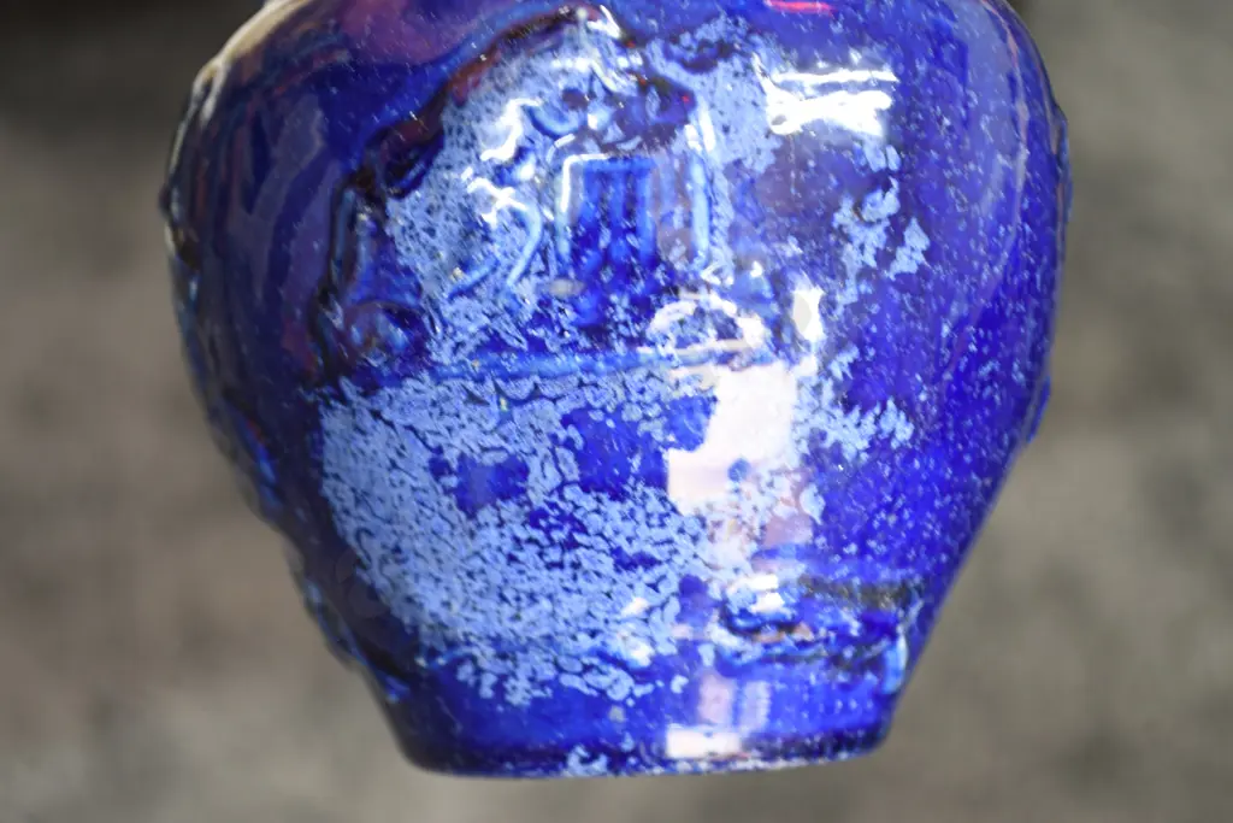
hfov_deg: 24.8
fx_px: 2809
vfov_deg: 16.7
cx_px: 616
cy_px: 412
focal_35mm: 82
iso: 400
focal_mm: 55
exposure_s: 1/15
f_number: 5.6
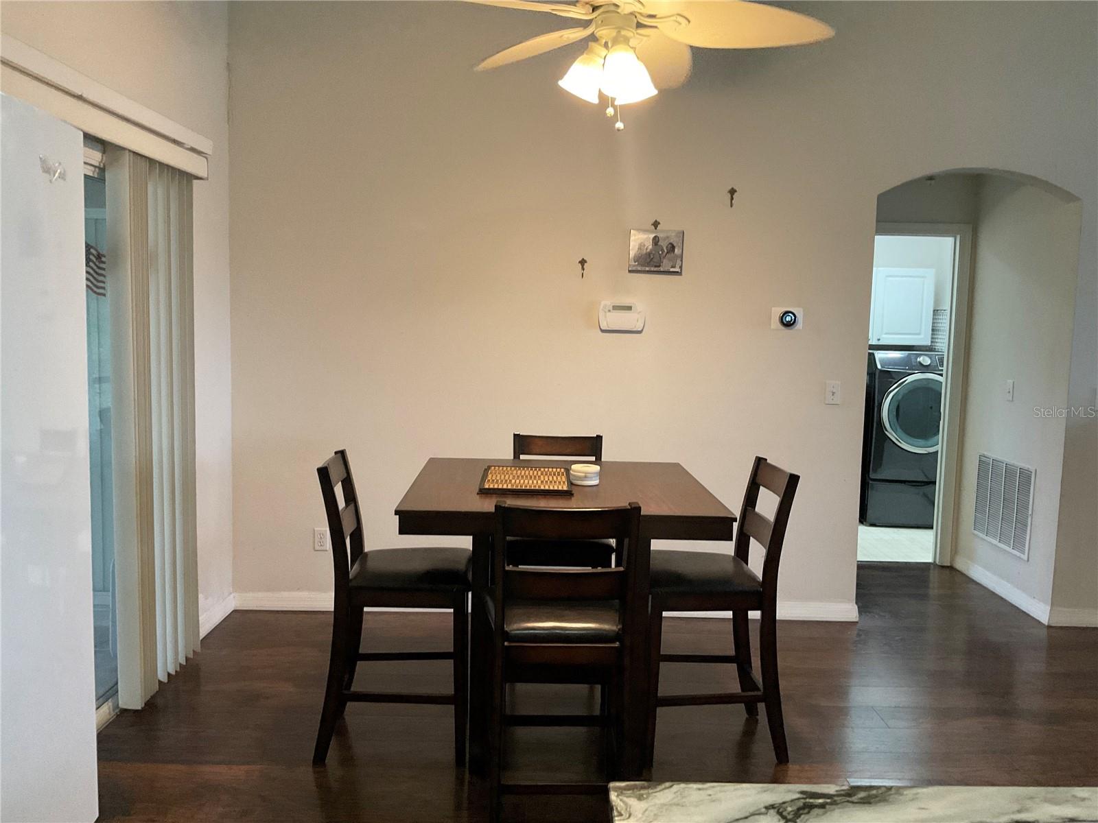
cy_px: 412
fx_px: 920
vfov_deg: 48.2
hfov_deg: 61.7
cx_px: 549
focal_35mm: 29
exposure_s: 1/60
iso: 250
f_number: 1.8
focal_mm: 3
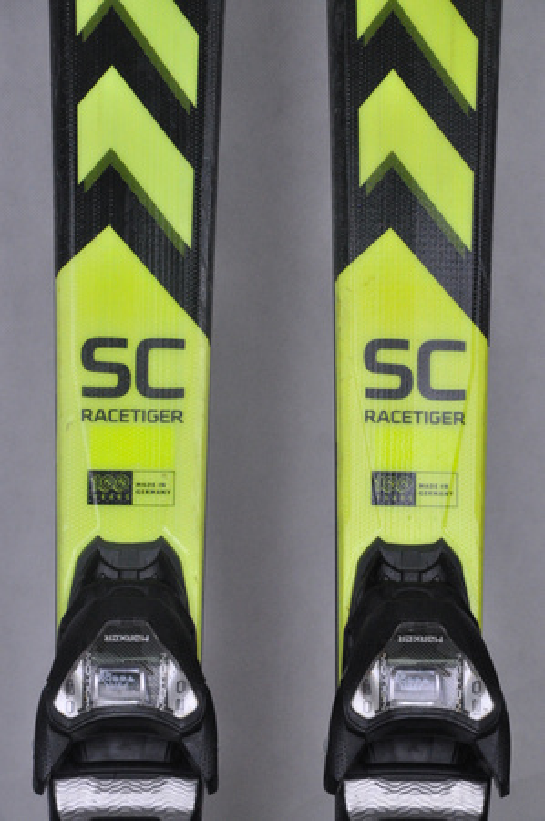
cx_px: 272
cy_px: 410
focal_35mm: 158
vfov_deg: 13.1
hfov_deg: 8.7
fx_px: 3585
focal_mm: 105
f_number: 9.5
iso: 3200
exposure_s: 1/125
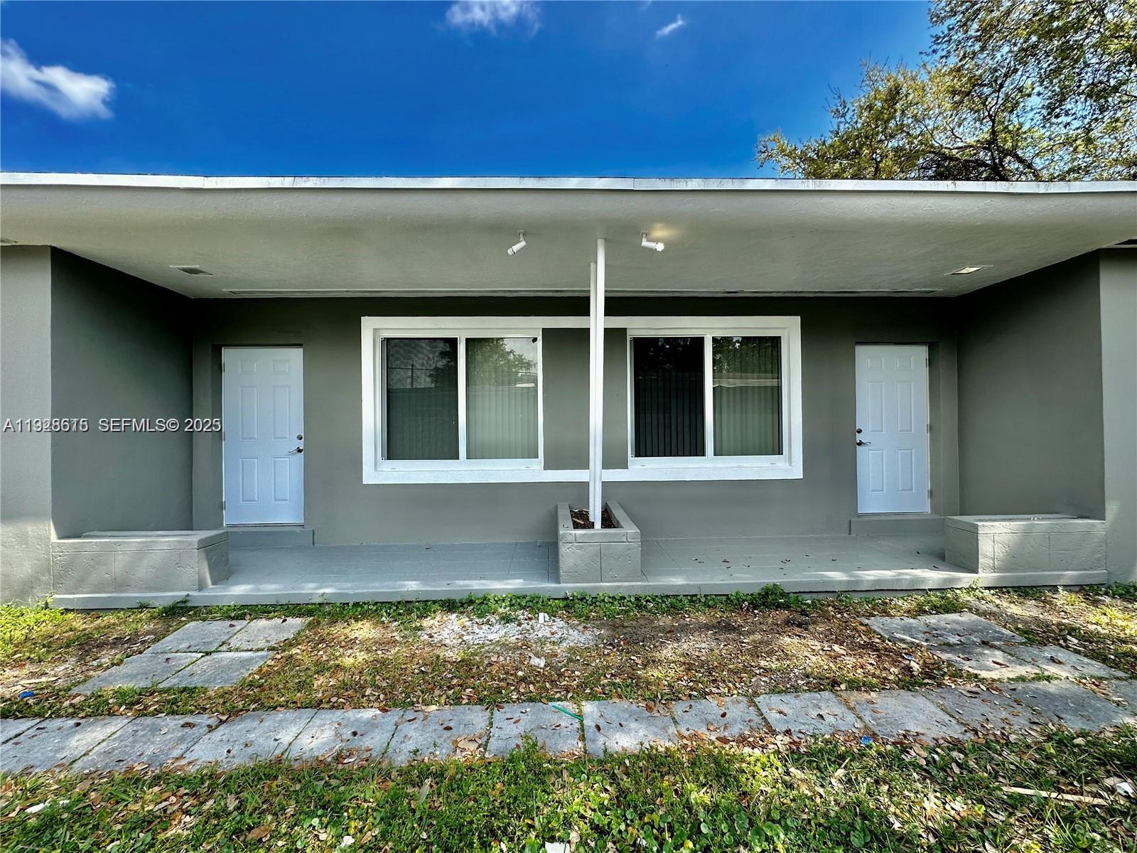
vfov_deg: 85.7
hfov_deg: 102.1
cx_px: 568
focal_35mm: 14
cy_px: 426
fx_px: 460
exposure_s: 1/530
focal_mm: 2.22
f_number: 2.2
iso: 40
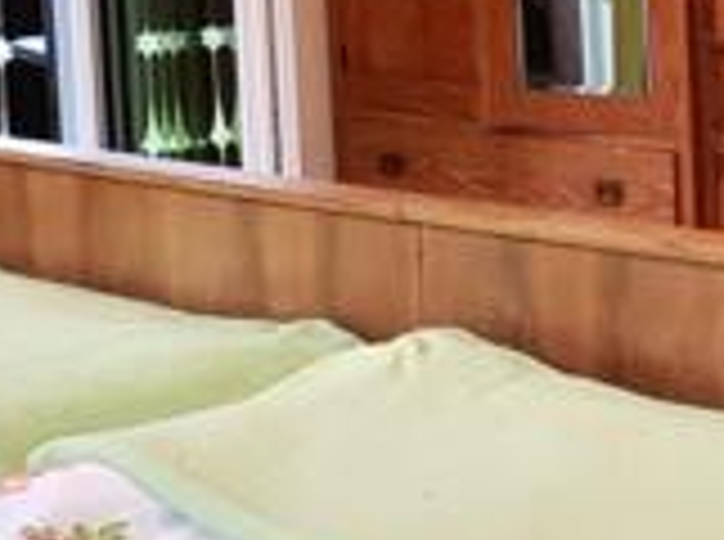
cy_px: -81
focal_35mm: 95
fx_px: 1983
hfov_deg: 18.1
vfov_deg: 15.0
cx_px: 1131
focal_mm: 4.2
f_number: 1.7
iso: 250
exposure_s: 1/33
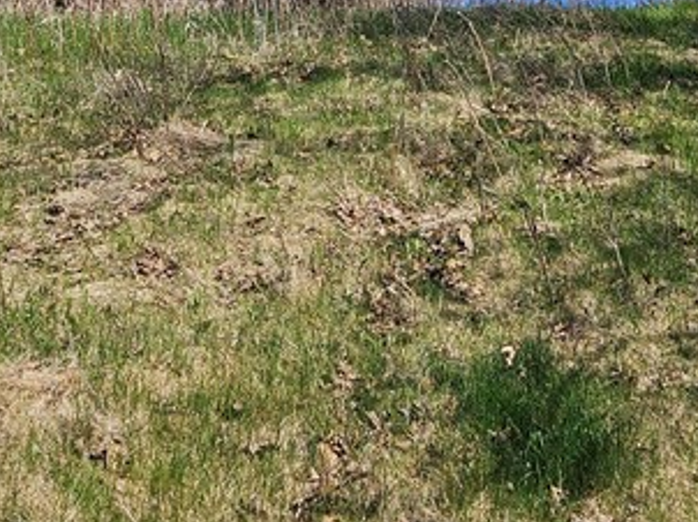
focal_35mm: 78
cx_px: 428
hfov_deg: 25.0
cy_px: -212
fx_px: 1572
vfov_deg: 17.4
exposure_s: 1/2071
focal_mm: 5.4
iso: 25
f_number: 1.8
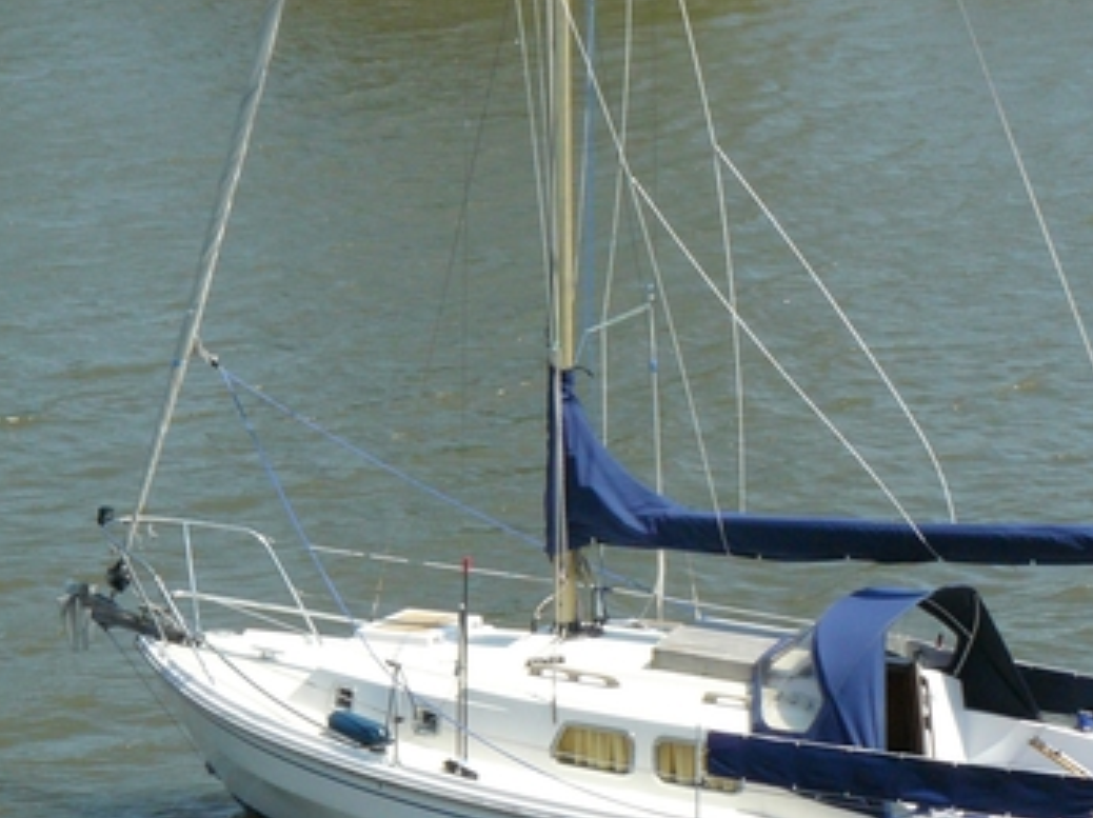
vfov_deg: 9.4
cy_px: 534
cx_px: 569
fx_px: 4985
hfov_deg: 12.5
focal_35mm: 158
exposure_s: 1/500
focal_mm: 15.2
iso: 200
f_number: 7.1
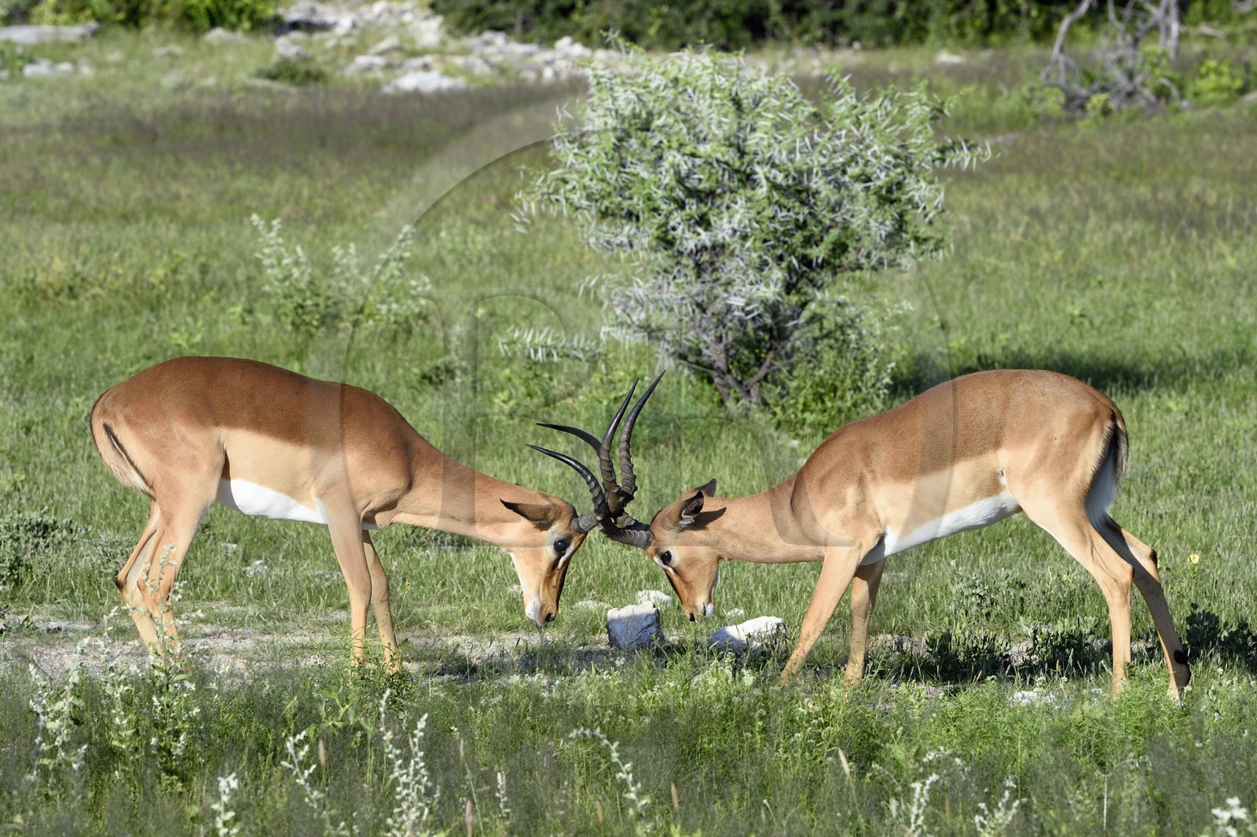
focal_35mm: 280
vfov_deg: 4.9
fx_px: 9774
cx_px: 628
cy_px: 418
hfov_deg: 7.4
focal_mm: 280
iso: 400
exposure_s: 1/800
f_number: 10
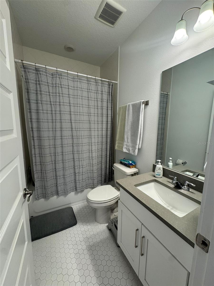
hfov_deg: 85.7
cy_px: 143
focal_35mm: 14
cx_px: 107
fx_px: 115
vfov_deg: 102.1
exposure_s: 1/120
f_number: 2.2
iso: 160
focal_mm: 2.22
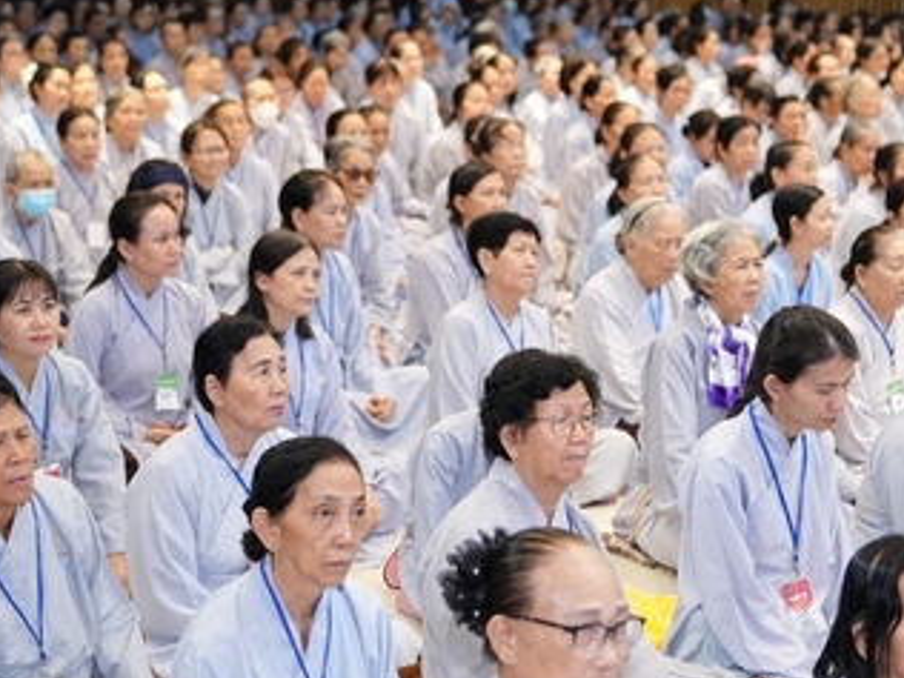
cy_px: 370
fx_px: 2115
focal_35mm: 81
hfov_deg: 24.1
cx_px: 441
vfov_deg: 18.2
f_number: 2.2
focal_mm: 41
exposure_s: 1/100
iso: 1250
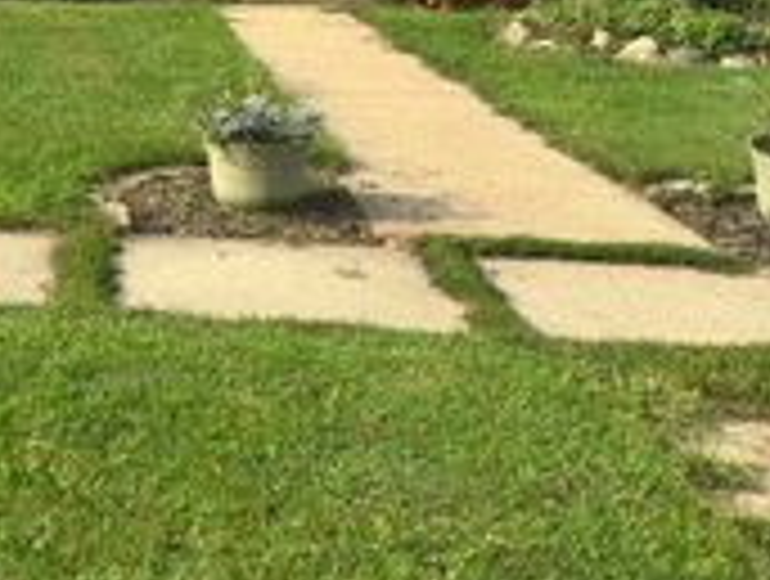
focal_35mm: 70
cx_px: -32
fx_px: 1560
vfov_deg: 19.7
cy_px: -142
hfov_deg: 26.0
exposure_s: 1/4854
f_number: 1.78
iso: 100
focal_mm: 6.86
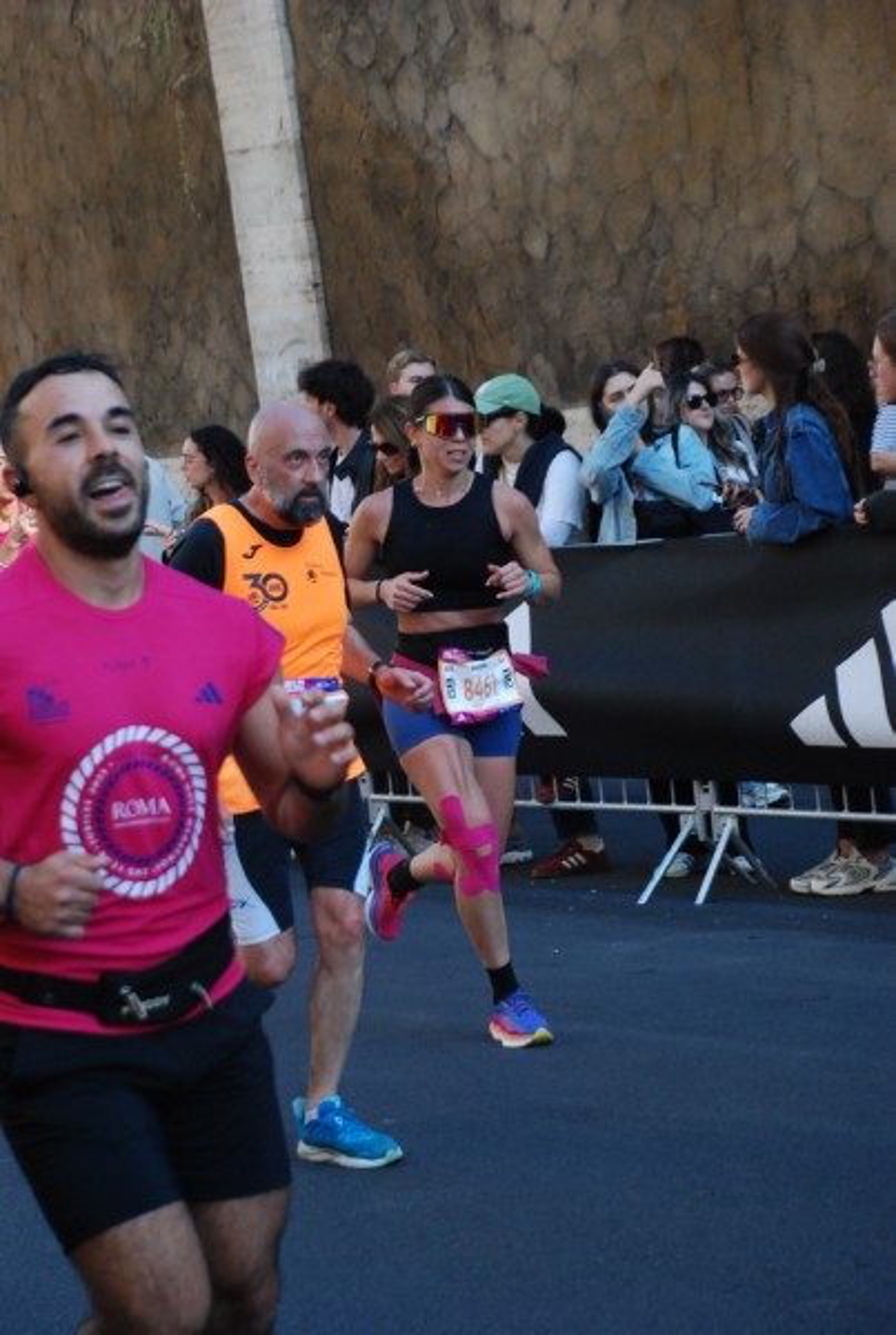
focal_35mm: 112
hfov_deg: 12.2
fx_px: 4178
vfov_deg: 18.1
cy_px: 668
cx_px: 448
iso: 1000
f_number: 5.6
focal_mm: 75
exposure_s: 1/640
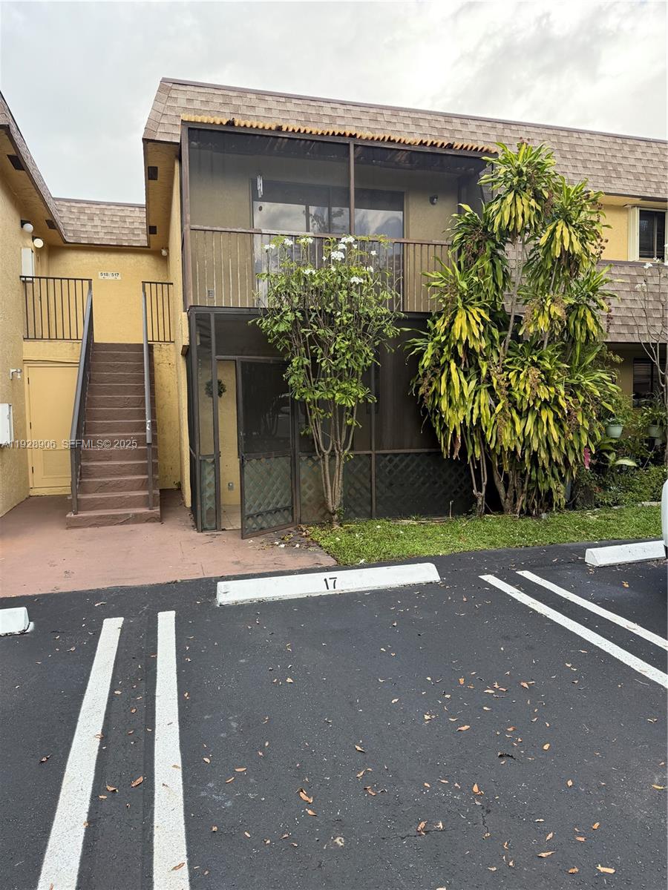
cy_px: 445
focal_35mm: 24
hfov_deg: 56.8
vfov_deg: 71.6
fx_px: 618
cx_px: 334
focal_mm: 6.76
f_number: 1.78
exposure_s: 1/607
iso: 80
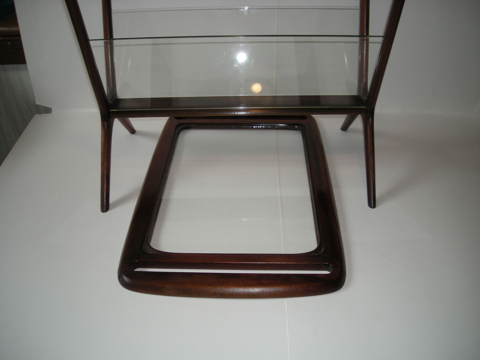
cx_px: 240
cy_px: 180
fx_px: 485
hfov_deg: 52.6
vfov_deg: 40.7
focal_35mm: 35
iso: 50
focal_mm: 5.7
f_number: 2.8
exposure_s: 1/51.8
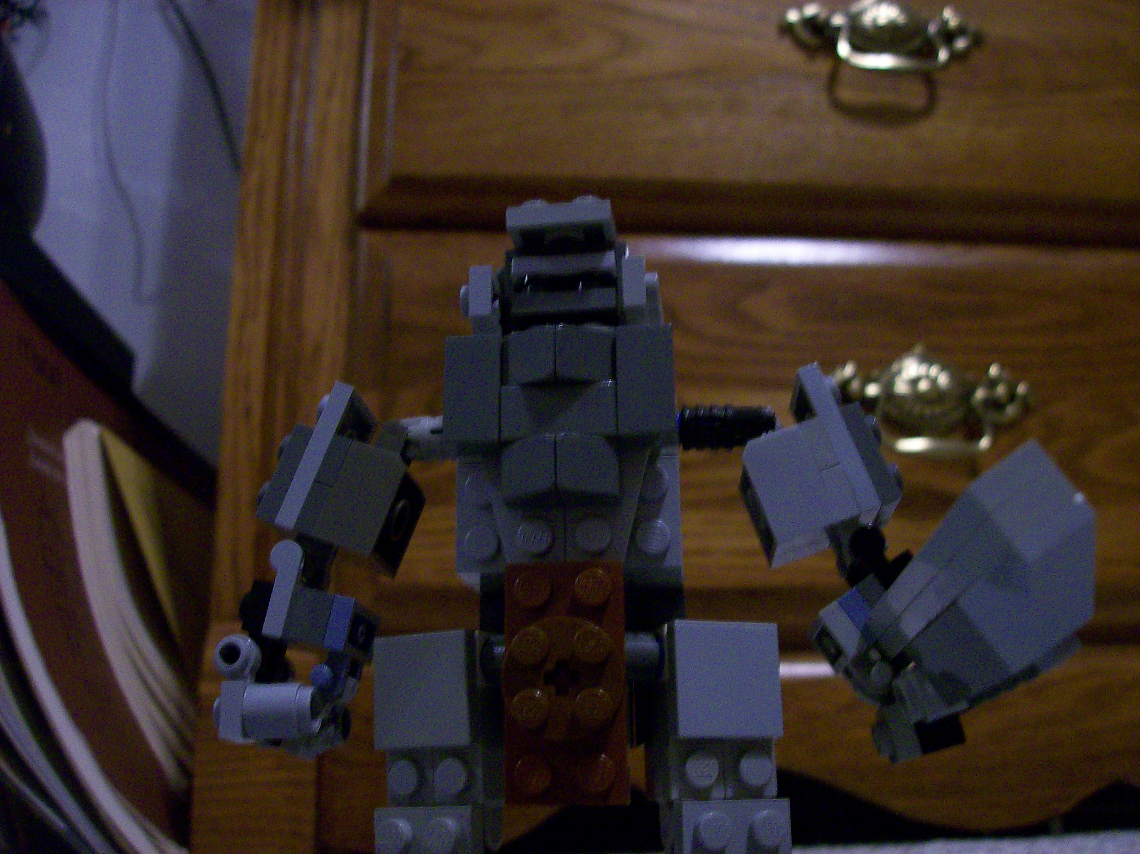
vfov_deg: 39.6
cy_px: 427
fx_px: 1185
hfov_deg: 51.4
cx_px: 570
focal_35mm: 36
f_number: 2.7
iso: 160
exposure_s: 1/8
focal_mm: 6
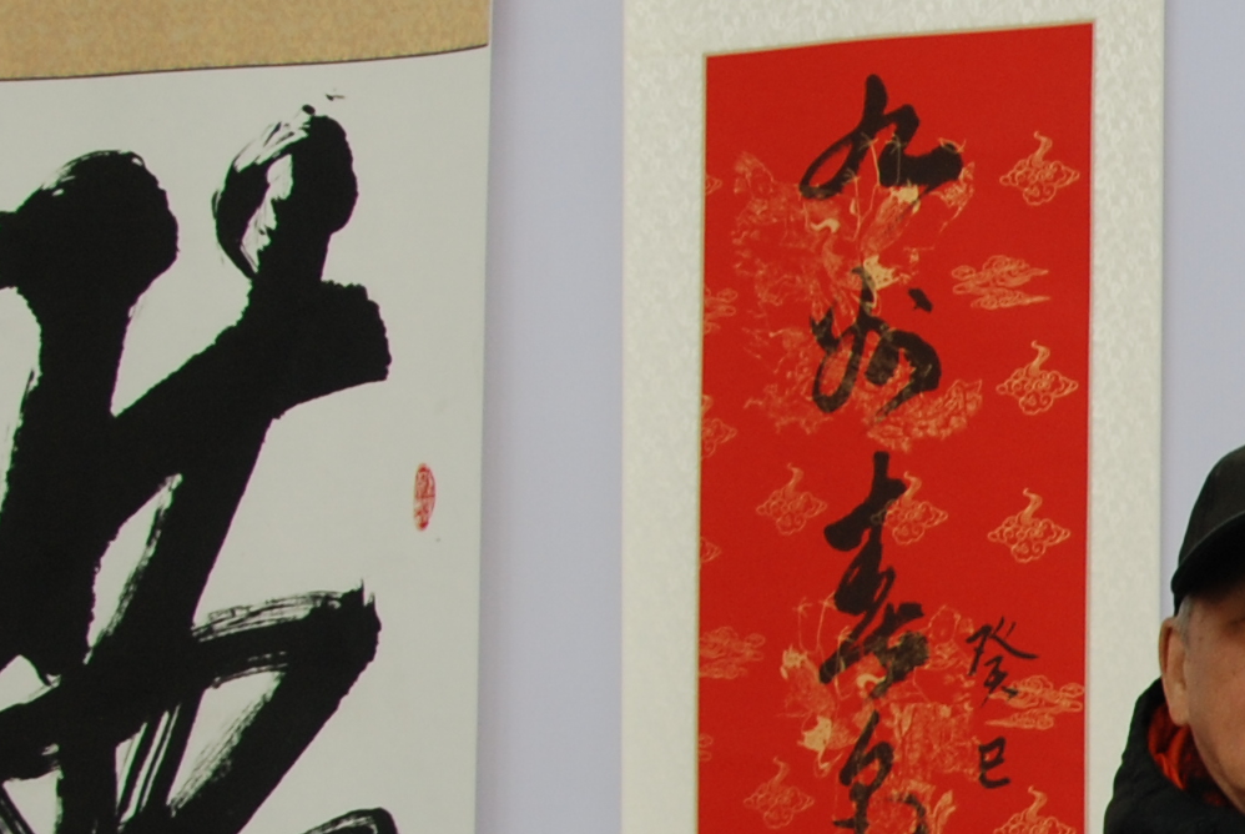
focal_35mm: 128
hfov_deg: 14.2
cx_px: 2219
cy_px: 999
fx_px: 4432
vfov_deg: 10.6
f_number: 4
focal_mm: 22
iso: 200
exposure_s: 1/60
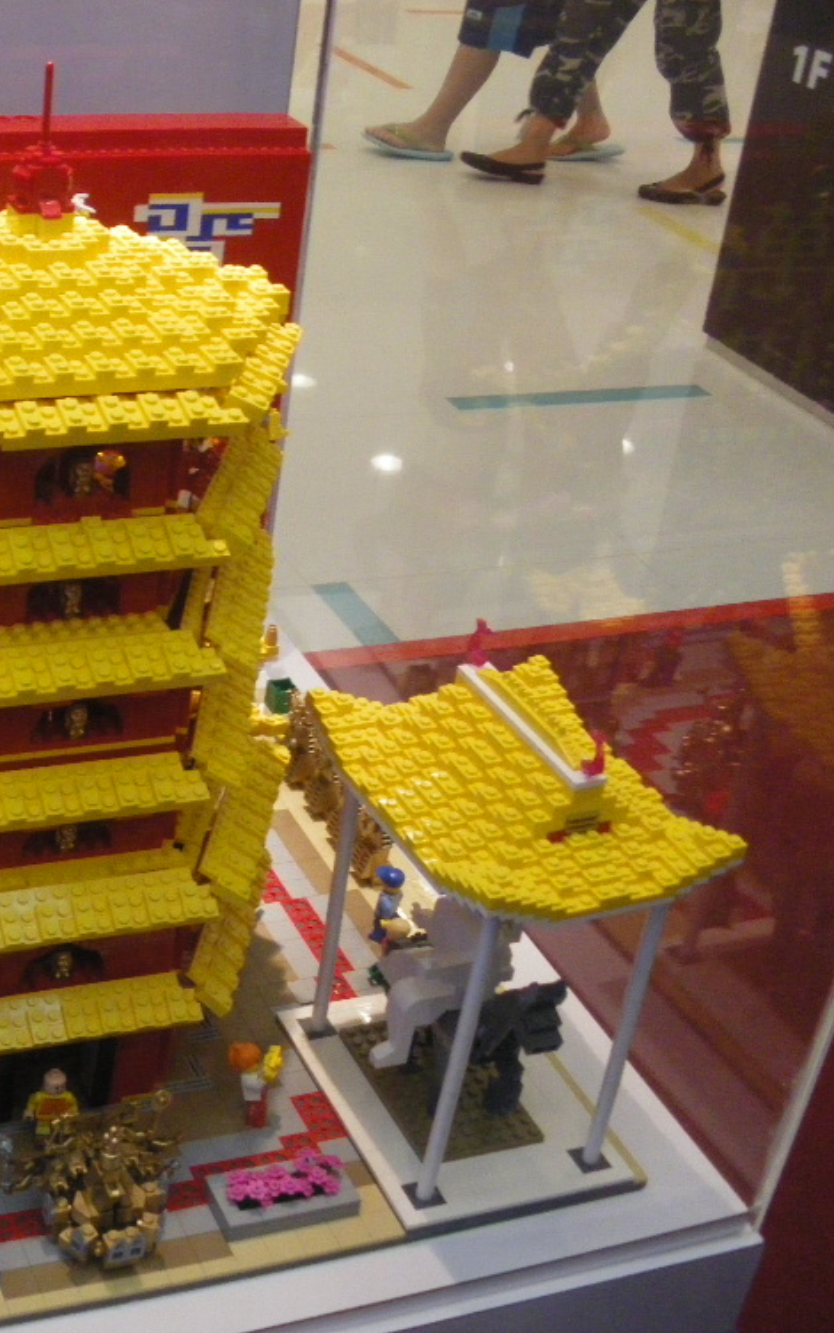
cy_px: 660
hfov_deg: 23.9
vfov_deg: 38.9
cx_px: 12
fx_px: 1889
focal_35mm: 52
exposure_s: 1/80
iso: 400
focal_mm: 6.3
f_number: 3.5
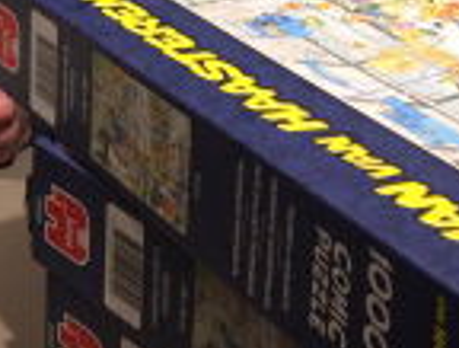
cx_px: 0
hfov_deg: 19.0
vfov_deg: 13.9
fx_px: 1330
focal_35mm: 100
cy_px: -177
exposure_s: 1/33
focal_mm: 4.15
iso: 125
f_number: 2.2
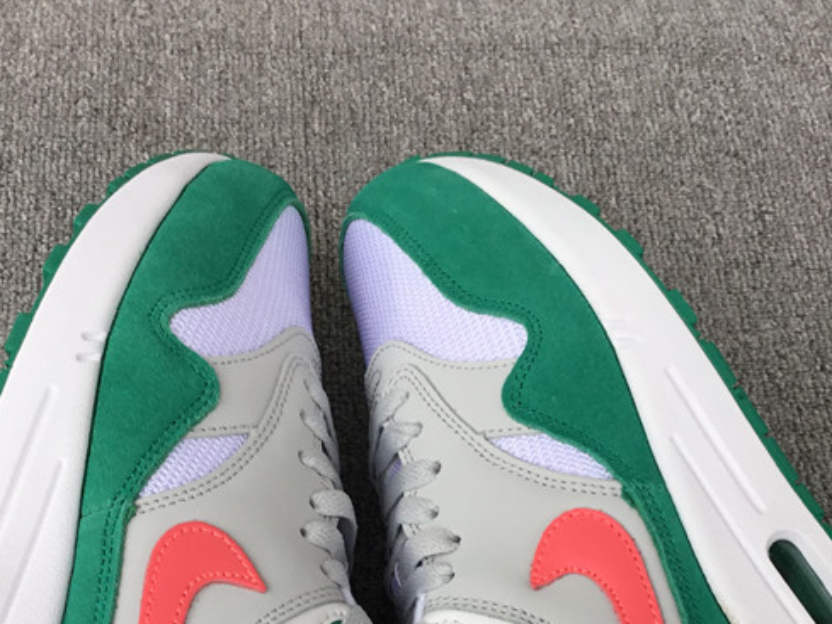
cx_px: 395
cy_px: 567
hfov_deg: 33.8
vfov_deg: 24.9
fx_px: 1370
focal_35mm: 57
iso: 32
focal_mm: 3.3
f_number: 2.4
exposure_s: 1/50
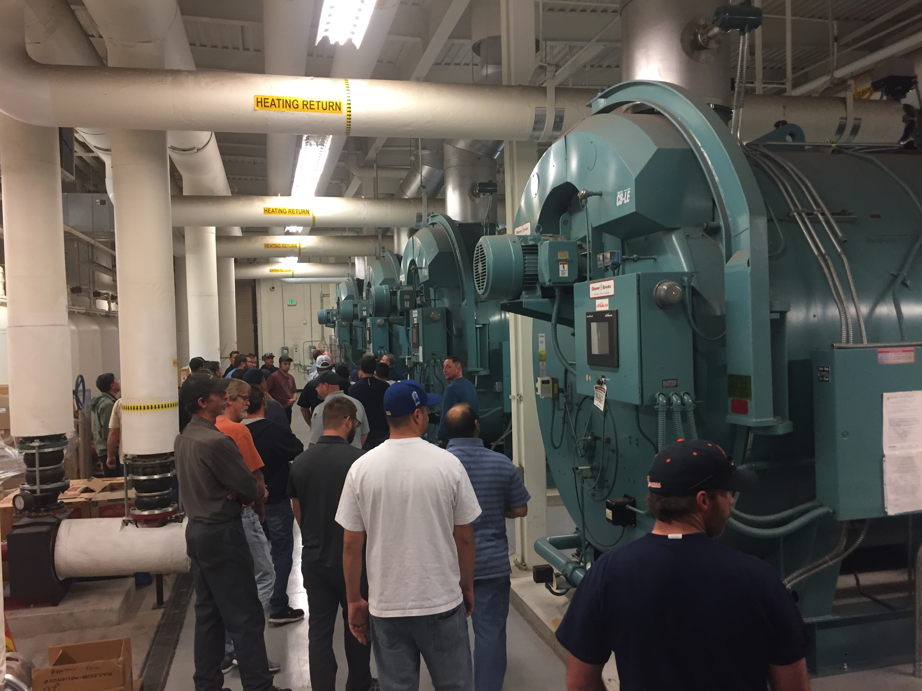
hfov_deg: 61.7
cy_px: 346
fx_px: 772
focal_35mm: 29
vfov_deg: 48.2
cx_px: 461
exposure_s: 1/30
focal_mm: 4.15
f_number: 2.2
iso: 100
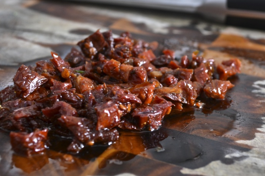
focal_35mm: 71
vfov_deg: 19.2
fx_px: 522
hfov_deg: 28.4
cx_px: 161
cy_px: 97
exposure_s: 1/2.5
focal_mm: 32
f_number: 6.3
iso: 400
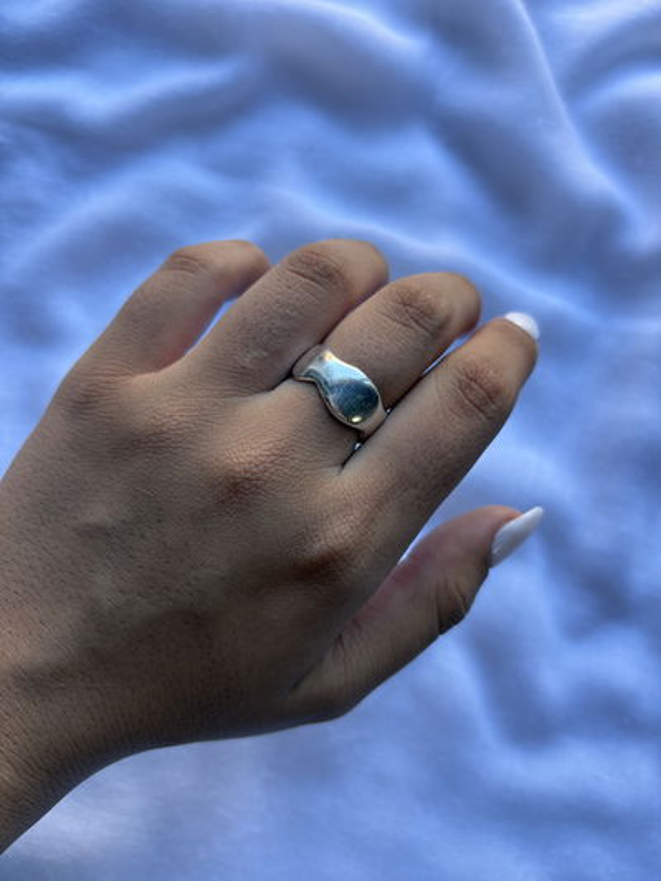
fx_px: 662
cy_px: 440
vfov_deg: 67.3
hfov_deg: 53.1
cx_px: 330
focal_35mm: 26
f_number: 1.6
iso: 32
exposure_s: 1/152
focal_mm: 5.96
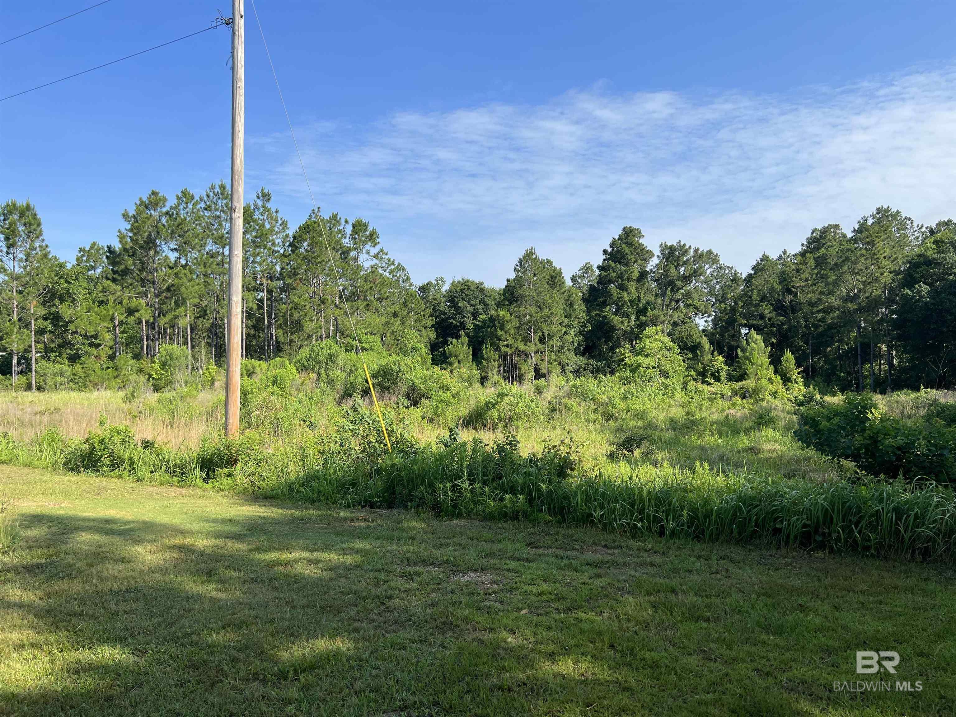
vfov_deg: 53.1
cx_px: 478
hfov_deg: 67.3
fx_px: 718
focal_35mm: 26
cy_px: 358
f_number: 1.5
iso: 50
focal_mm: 5.7
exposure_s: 1/2841
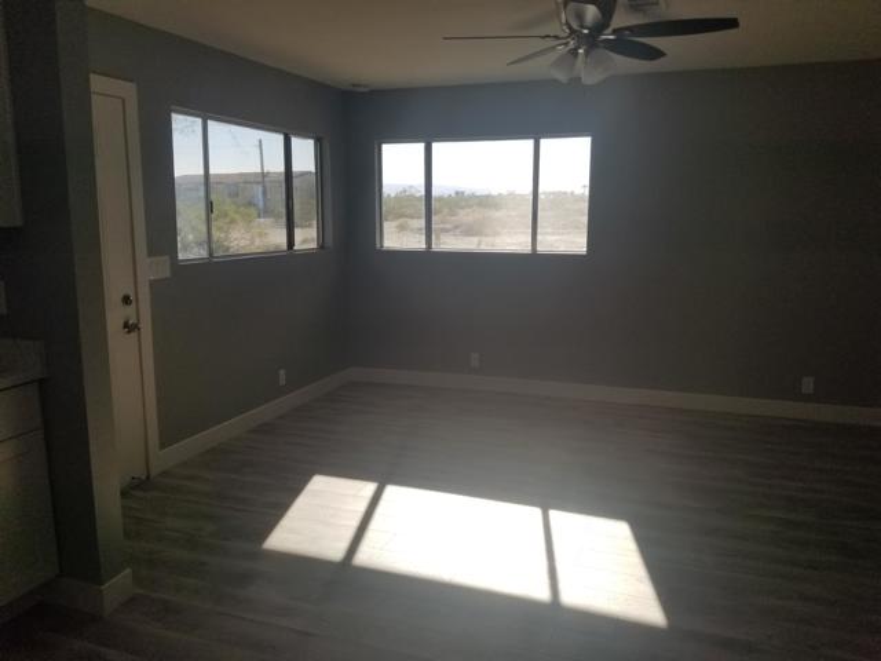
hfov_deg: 67.3
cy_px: 330
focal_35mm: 26
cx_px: 440
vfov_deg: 53.1
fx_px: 662
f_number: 1.7
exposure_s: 1/507
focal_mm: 4.3
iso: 50
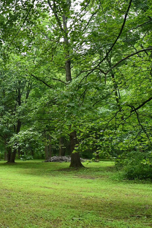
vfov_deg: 53.1
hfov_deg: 27.3
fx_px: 228
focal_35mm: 36
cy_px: 121
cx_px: -69
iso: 800
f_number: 8
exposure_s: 1/250
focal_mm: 12
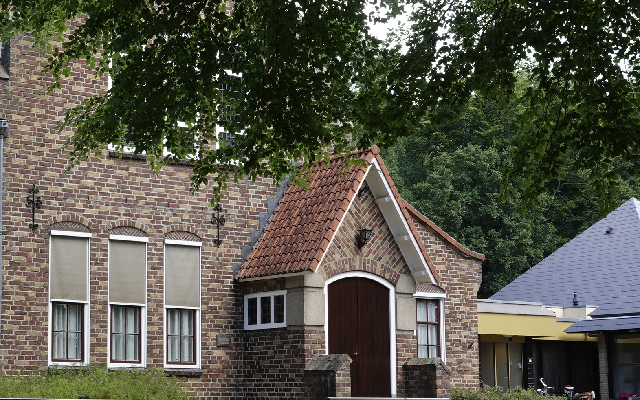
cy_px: 244
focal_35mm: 71
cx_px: 109
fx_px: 1238
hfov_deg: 28.2
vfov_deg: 18.3
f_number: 7.1
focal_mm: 14.65
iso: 400
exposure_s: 1/100
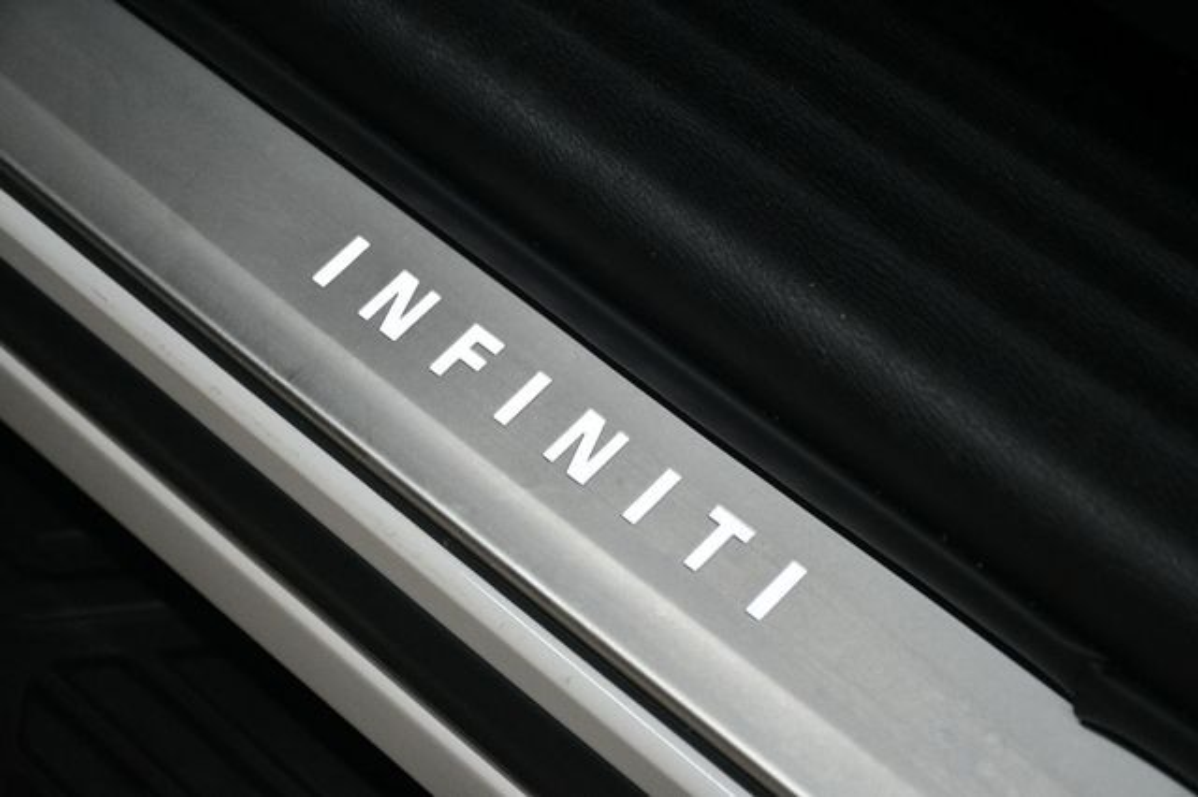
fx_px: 2794
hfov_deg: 24.2
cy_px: 398
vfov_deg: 16.2
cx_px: 599
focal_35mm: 84
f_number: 4.8
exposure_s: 1/125
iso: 1800
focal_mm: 56
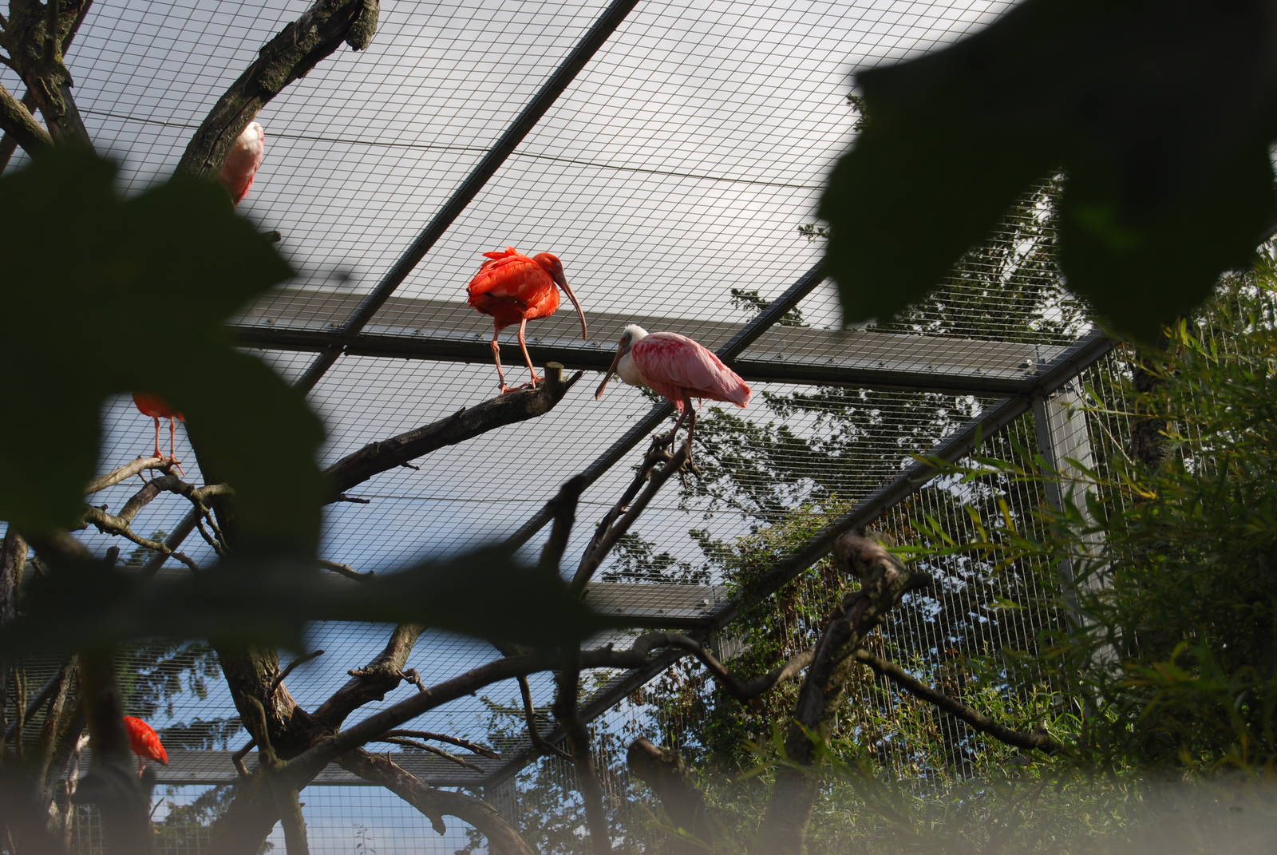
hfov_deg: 24.6
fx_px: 2930
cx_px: 638
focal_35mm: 82
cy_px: 428
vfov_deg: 16.6
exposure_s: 1/200
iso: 100
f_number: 10
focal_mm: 55
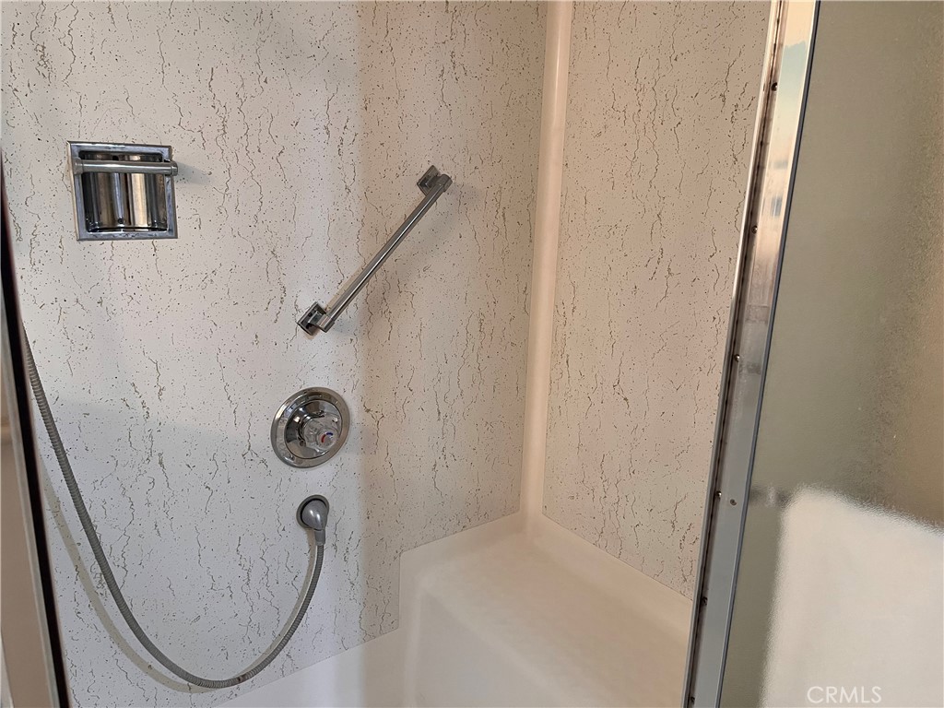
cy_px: 354
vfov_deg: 53.1
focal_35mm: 26
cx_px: 472
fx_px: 709
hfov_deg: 67.3
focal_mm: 5.1
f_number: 1.6
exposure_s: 1/60
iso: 125
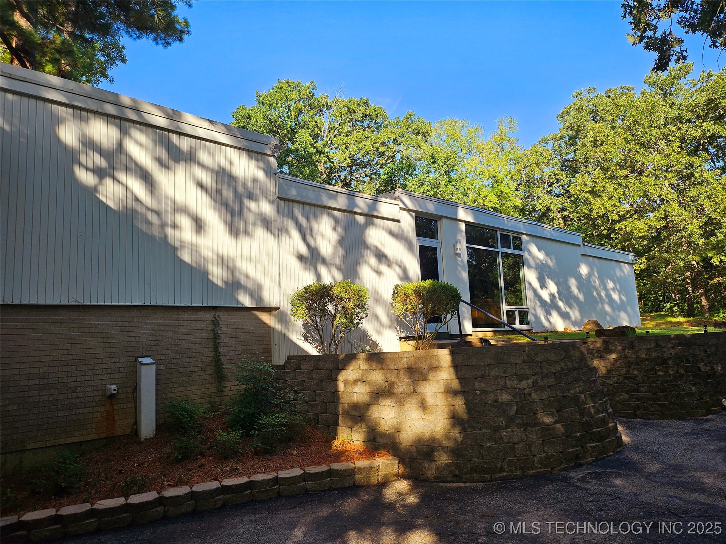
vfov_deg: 56.8
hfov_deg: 71.6
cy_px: 272
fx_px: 503
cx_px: 363
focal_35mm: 24
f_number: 1.8
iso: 50
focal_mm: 5
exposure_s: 1/1250
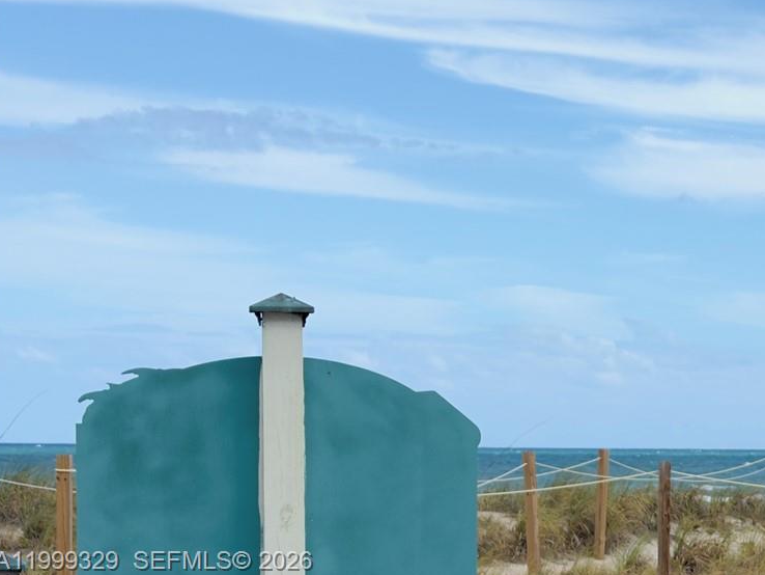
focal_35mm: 104
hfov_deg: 18.3
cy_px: 563
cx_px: 819
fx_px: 2299
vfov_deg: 14.0
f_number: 1.78
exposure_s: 1/6024
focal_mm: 6.76
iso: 64
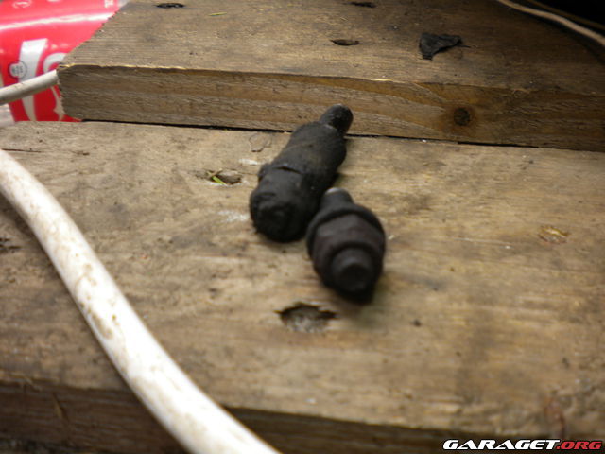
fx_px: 612
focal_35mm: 35
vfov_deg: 40.7
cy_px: 227
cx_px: 302
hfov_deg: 52.6
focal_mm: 6.3
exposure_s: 1/12
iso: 80
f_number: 3.1
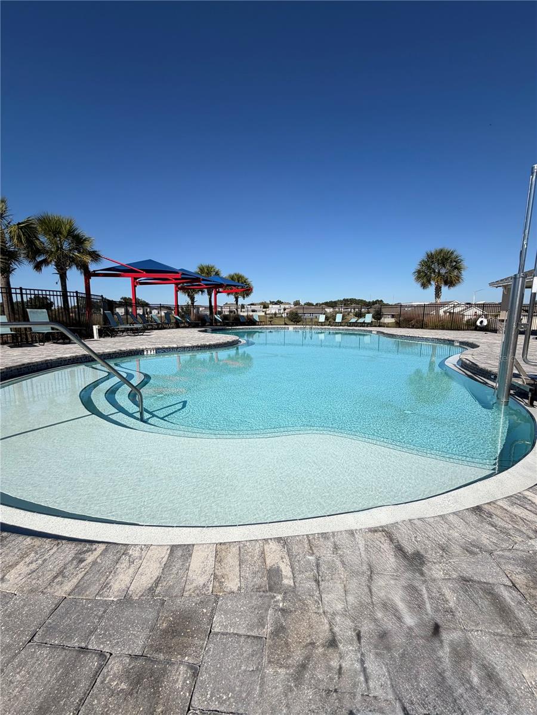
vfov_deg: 102.1
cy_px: 358
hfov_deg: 85.7
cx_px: 268
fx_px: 290
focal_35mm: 14
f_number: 2.2
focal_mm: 2.22
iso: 20
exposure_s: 1/1572
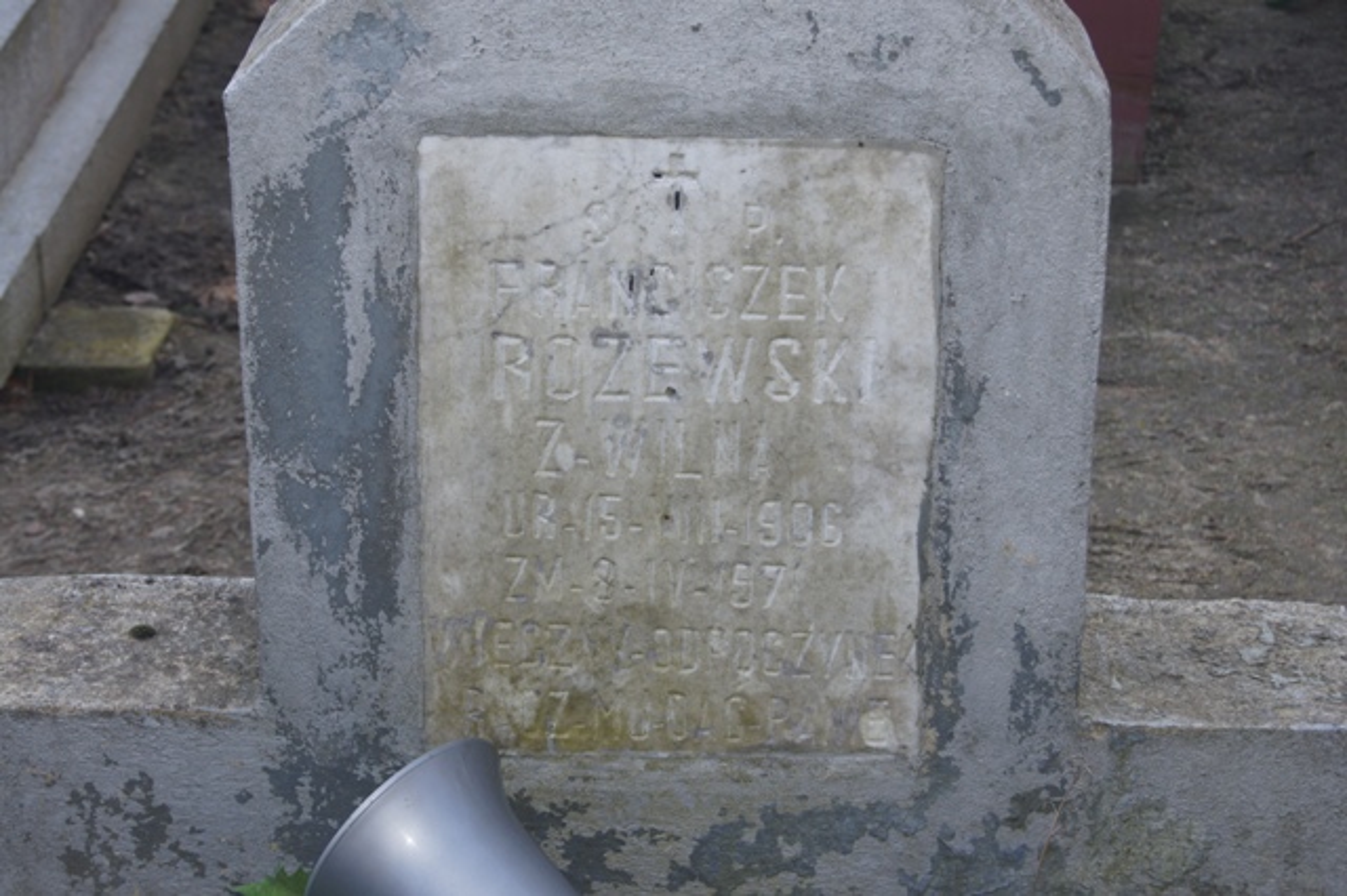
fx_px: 3085
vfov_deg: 16.5
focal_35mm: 82
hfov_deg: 24.6
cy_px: 448
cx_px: 674
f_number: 8
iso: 200
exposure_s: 1/160
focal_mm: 55
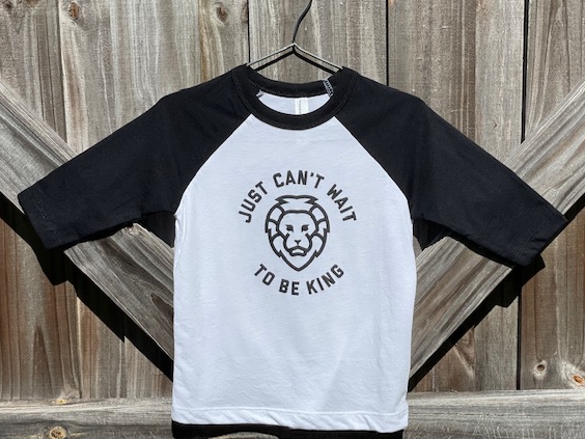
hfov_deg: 32.7
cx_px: 305
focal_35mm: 59
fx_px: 997
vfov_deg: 24.8
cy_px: 217
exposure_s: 1/3984
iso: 25
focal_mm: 6
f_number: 2
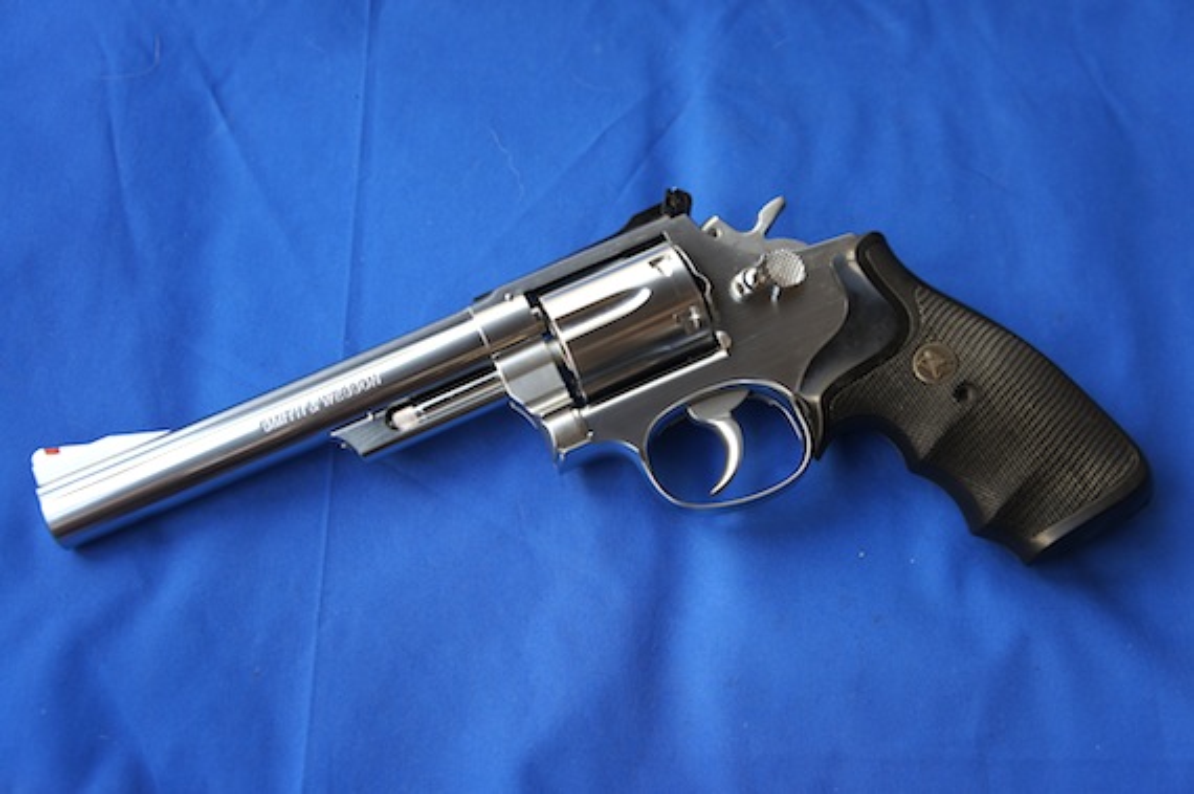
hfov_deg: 45.0
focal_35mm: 44
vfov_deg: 30.8
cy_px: 397
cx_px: 597
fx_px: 1441
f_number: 5
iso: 200
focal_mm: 29
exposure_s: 1/60
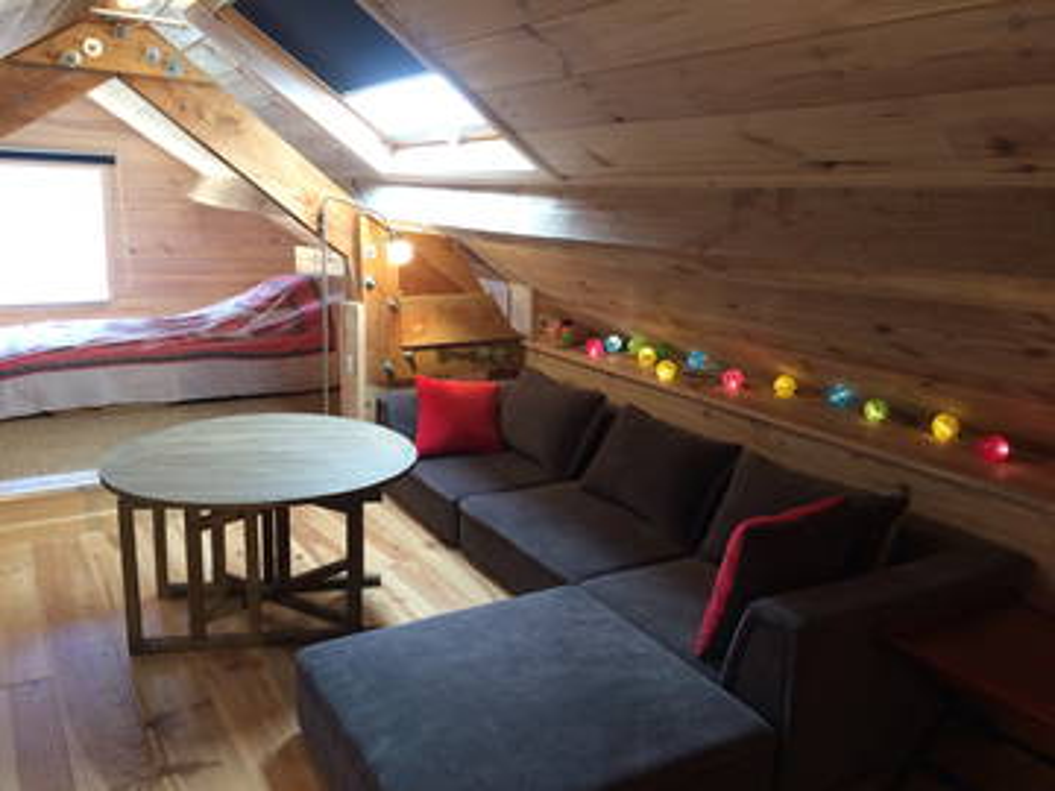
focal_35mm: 29
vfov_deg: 48.2
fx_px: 884
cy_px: 396
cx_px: 528
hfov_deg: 61.7
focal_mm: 4.15
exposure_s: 1/33
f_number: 2.2
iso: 100
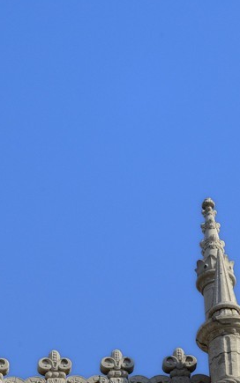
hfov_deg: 5.6
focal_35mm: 232
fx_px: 2427
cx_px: -89
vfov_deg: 8.7
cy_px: 637
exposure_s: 1/250
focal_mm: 62
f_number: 16
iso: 200
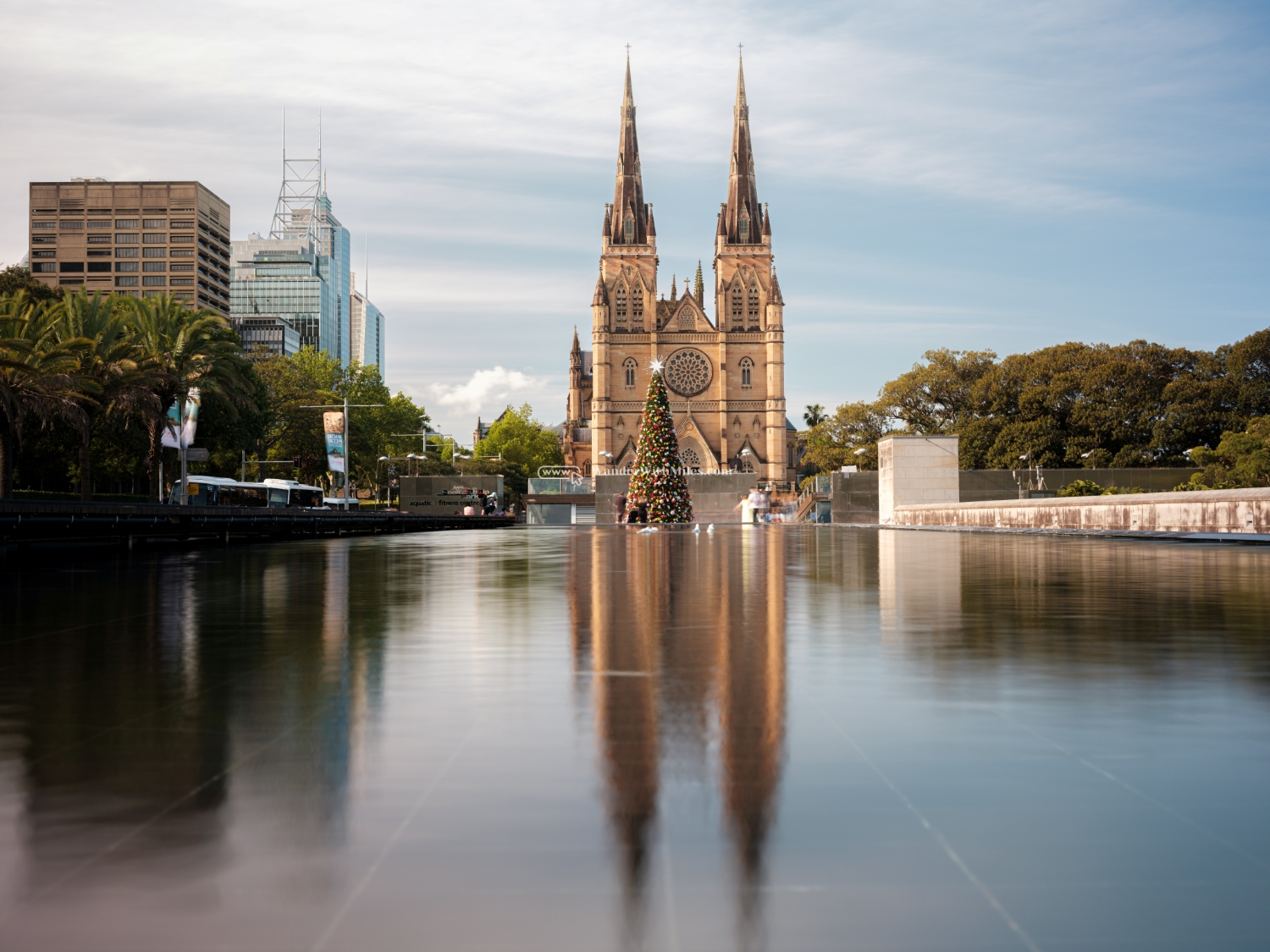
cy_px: 476
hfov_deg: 51.4
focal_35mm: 36
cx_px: 635
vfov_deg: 39.7
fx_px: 1321
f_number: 10
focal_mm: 45
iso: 125
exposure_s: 3
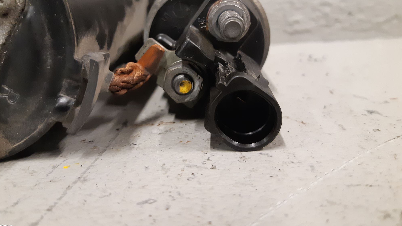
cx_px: 197
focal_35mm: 29
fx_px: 309
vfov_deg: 39.6
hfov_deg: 66.1
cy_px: 73
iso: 250
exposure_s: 1/50
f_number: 1.7
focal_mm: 3.93
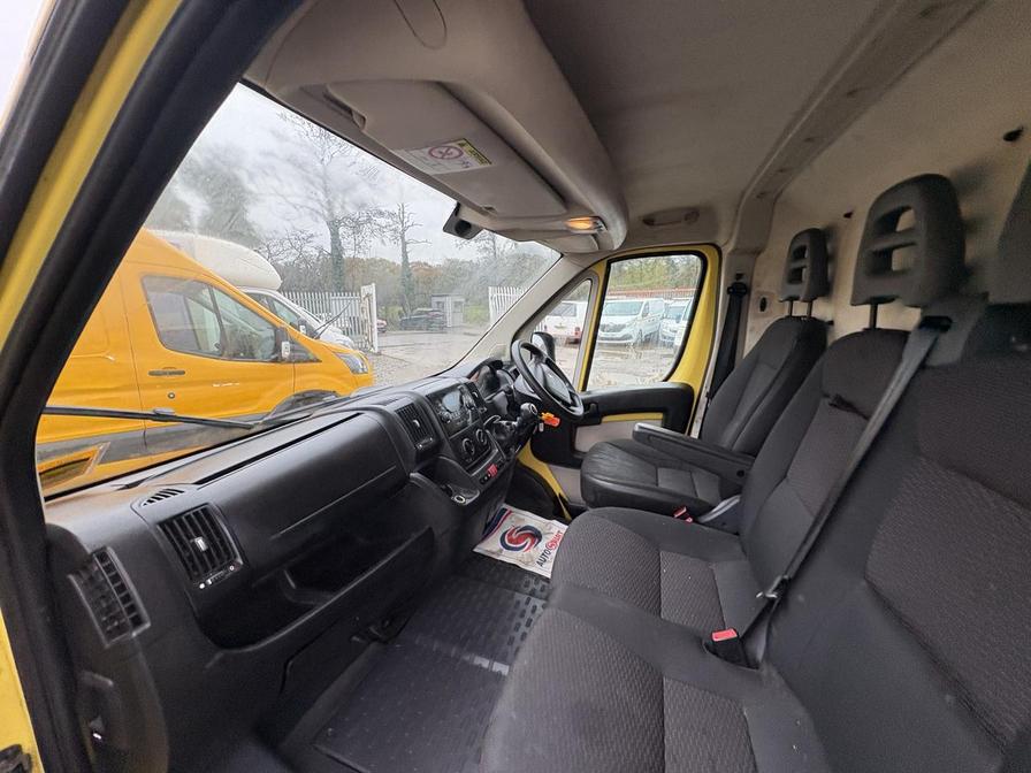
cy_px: 386
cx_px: 516
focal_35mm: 14
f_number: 2.2
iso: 250
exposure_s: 1/75
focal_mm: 2.22
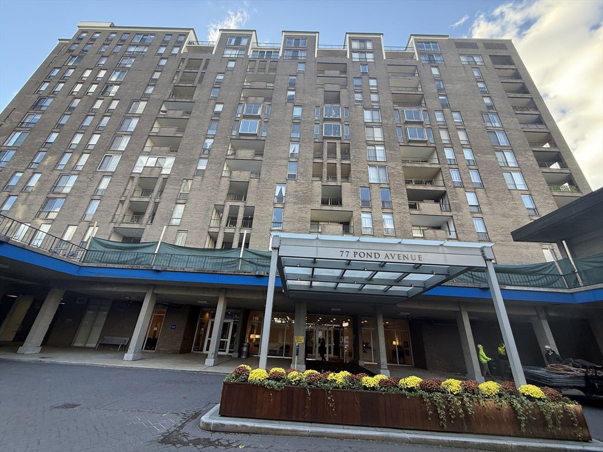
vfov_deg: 85.7
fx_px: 244
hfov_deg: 102.1
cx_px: 302
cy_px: 226
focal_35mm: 14
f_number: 2.2
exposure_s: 1/153
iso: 50
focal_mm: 2.22
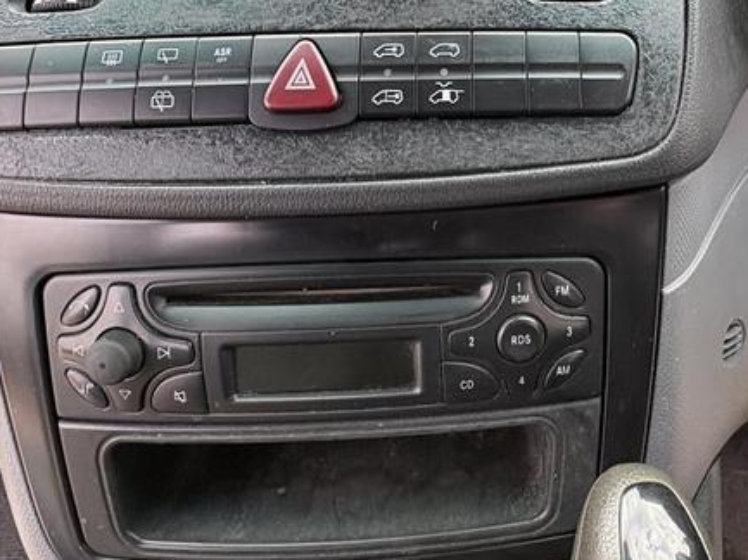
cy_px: 81
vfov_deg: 44.8
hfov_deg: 58.9
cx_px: 548
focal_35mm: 29
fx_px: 626
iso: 100
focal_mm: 2.22
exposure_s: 1/99
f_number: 2.2
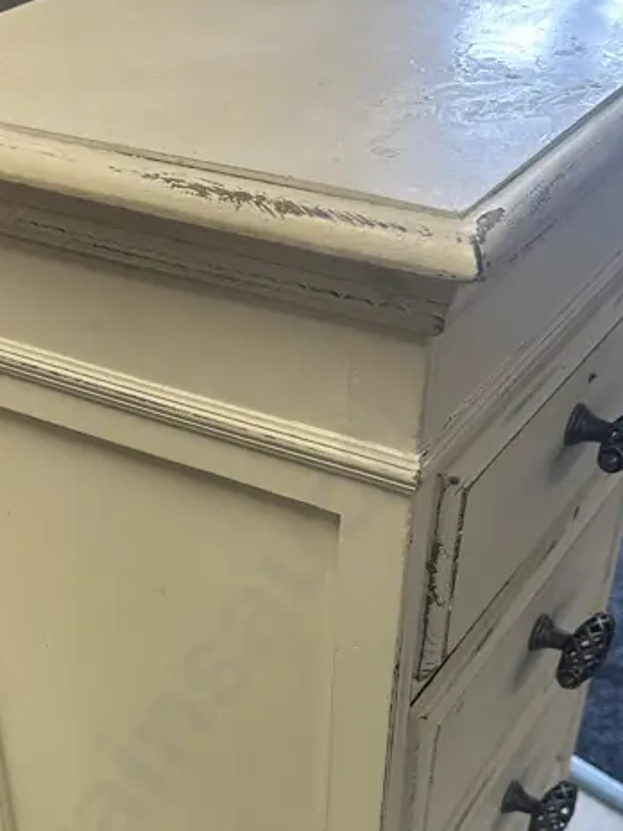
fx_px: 1272
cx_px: 201
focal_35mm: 53
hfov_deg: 27.3
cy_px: 691
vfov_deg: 34.8
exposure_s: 1/100
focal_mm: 6.86
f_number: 1.78
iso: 160
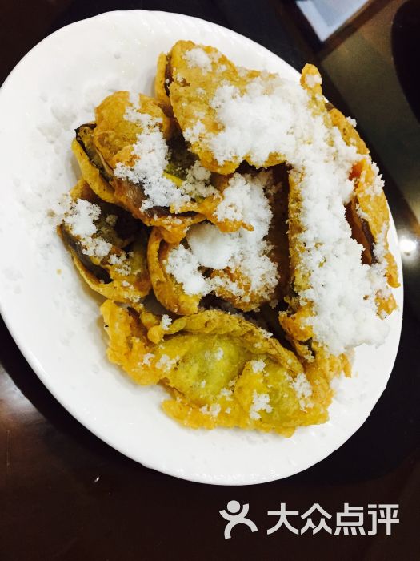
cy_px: 280
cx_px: 210
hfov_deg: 48.2
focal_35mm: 29
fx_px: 469
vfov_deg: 61.7
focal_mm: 4.15
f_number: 2.2
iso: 200
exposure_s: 1/33
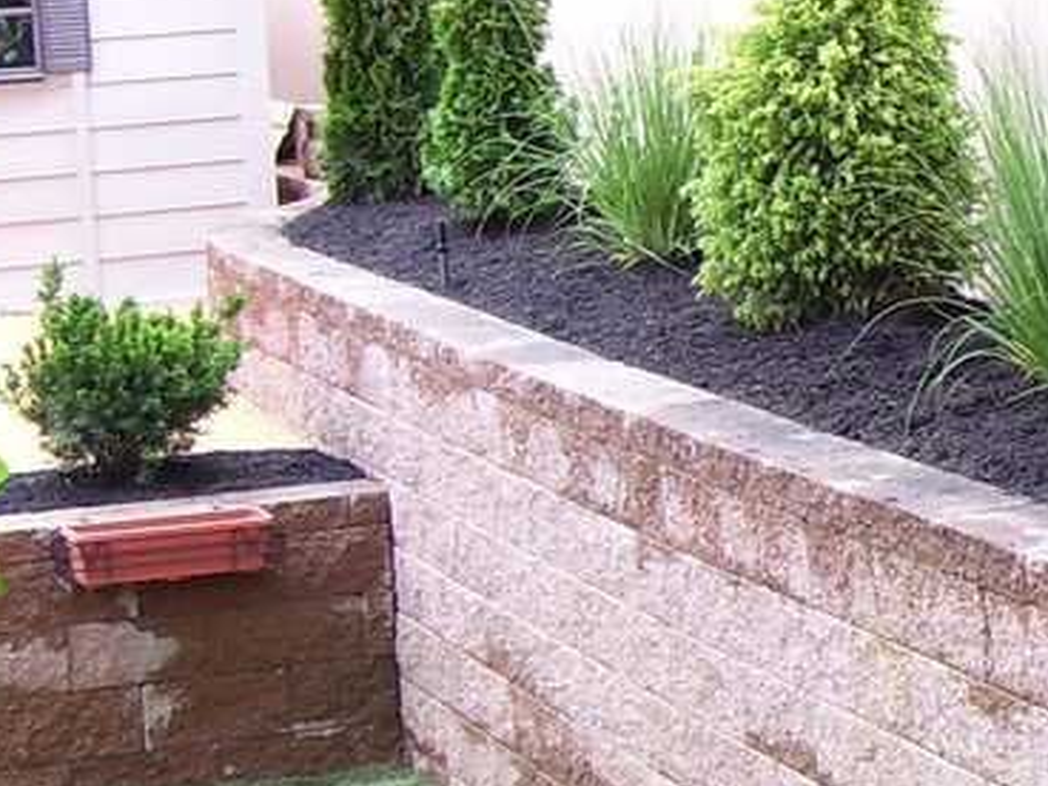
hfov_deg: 15.5
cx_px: 1223
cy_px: 444
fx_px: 3724
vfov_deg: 12.0
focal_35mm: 123
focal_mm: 5.6
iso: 80
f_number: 2.7
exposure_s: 1/60
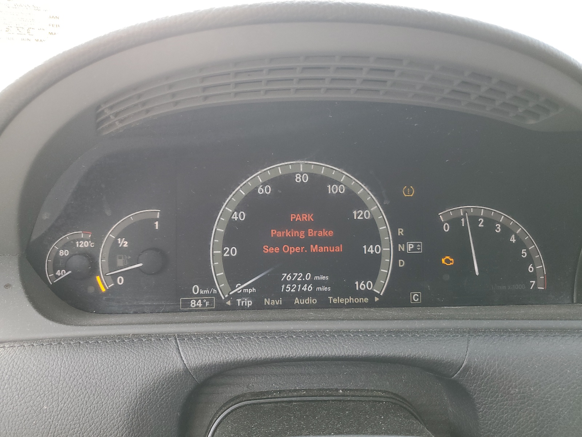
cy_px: 218
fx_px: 437
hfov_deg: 67.3
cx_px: 291
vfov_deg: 53.1
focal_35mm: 26
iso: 67
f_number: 1.5
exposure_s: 1/120
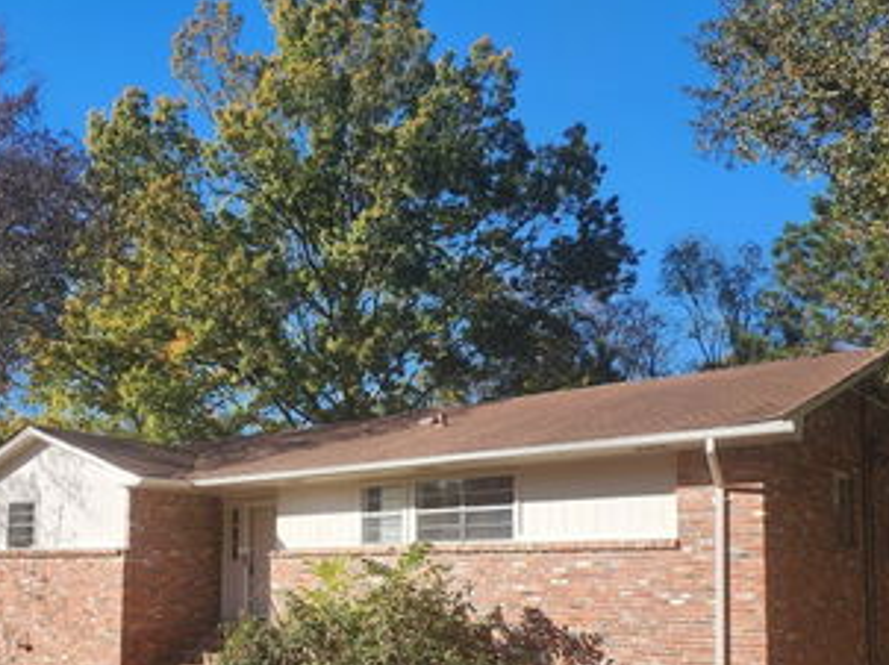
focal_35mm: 39
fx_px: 1001
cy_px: 527
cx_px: 288
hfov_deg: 47.0
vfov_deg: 35.6
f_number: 1.8
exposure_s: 1/626
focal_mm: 6.4
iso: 12
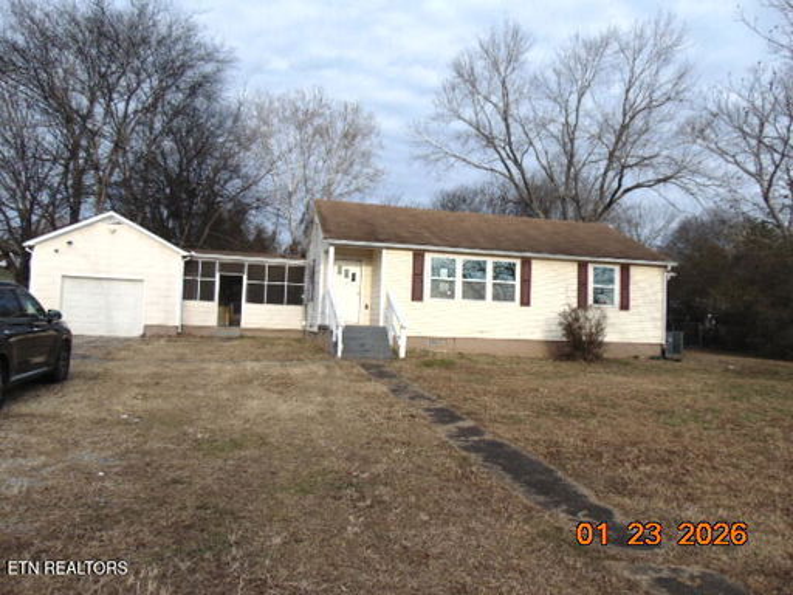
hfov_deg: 69.4
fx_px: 573
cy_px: 298
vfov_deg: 54.9
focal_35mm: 25
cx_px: 396
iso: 80
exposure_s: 1/400
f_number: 7.7
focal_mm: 4.5
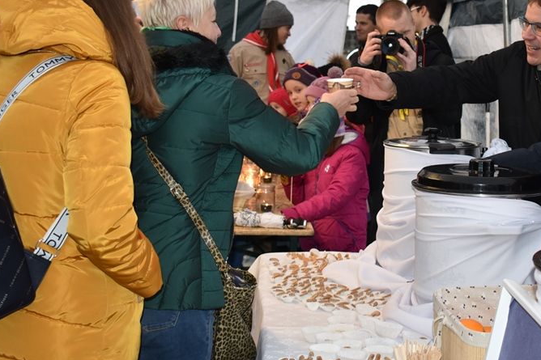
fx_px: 1037
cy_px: 94
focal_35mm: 69
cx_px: 366
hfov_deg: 29.0
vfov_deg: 19.6
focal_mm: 30
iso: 560
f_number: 4.2
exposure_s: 1/60
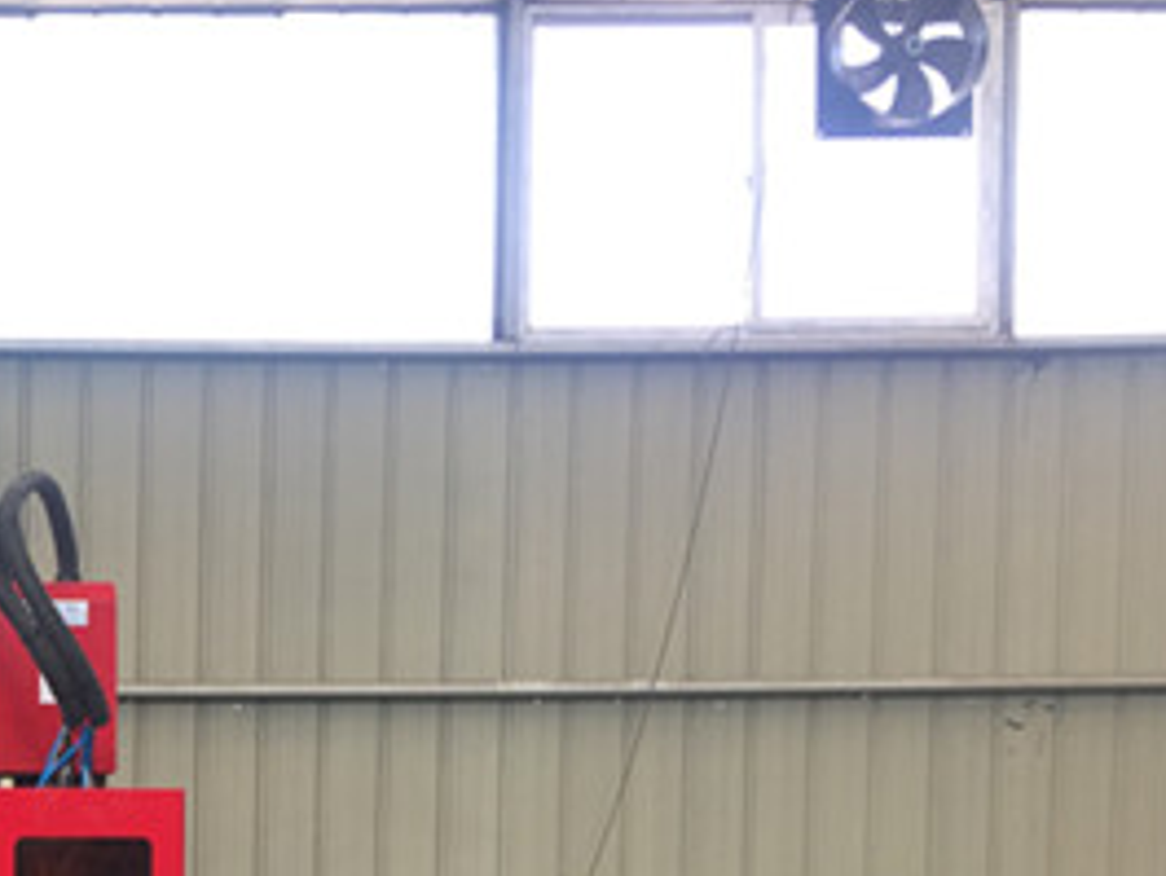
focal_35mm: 70
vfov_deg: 20.0
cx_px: -189
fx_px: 2359
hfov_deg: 25.3
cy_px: 986
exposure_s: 1/120
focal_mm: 4.15
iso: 32
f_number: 2.2
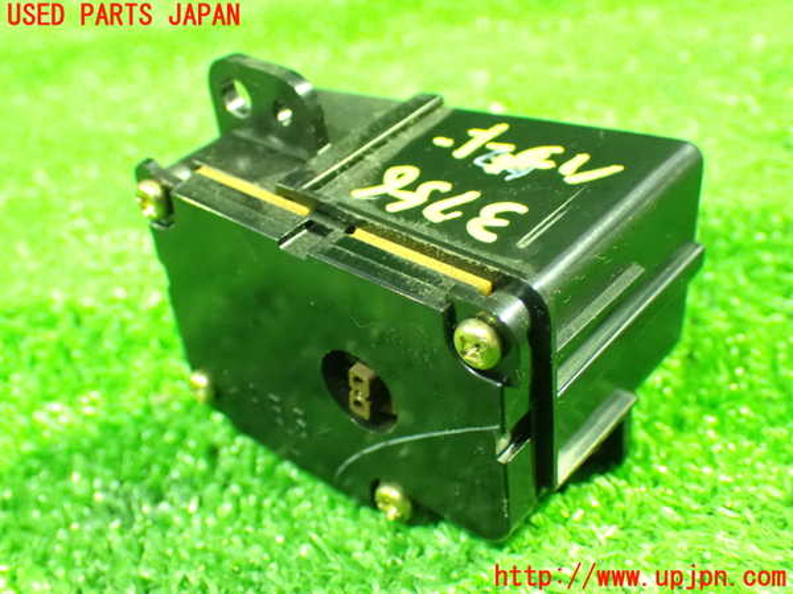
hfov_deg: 40.4
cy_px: 297
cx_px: 396
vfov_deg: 30.9
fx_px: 1077
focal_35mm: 47
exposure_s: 1/10
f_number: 3.1
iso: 1600
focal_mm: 8.4
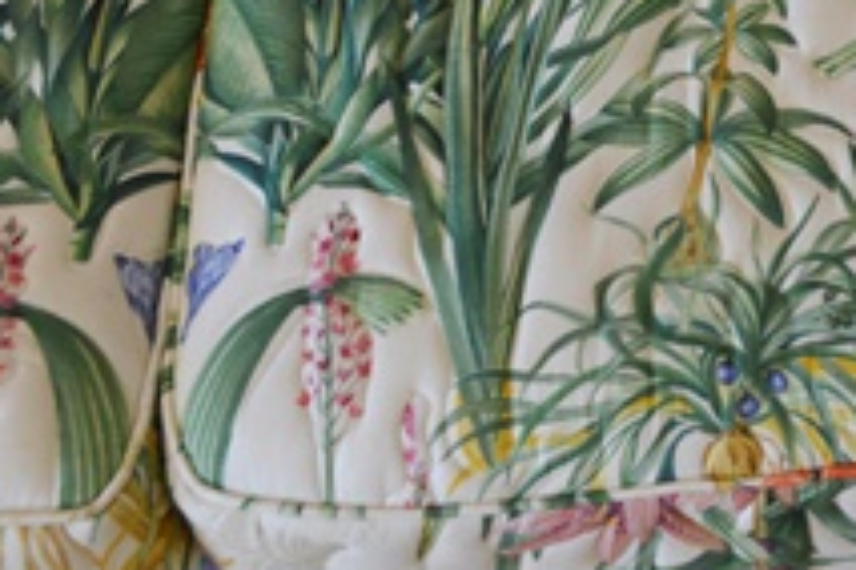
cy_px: -157
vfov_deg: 17.0
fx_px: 1807
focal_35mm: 76
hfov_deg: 24.7
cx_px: 952
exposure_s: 1/100
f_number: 5
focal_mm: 18
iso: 400
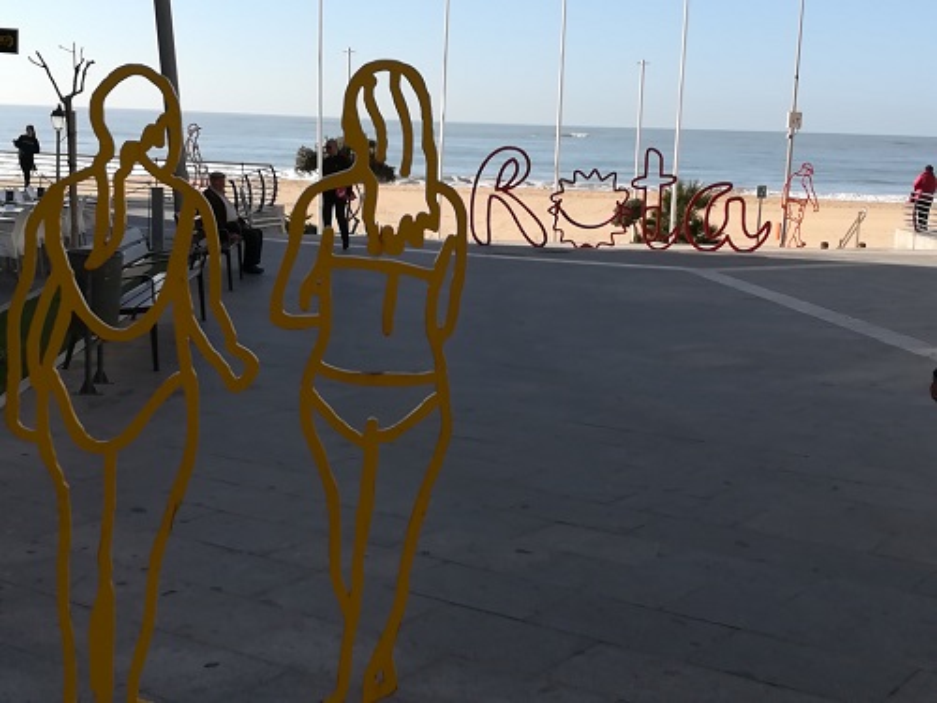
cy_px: 352
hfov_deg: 38.2
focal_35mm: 50
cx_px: 468
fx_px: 1353
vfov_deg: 29.1
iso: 50
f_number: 2.2
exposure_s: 1/1087
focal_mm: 3.83
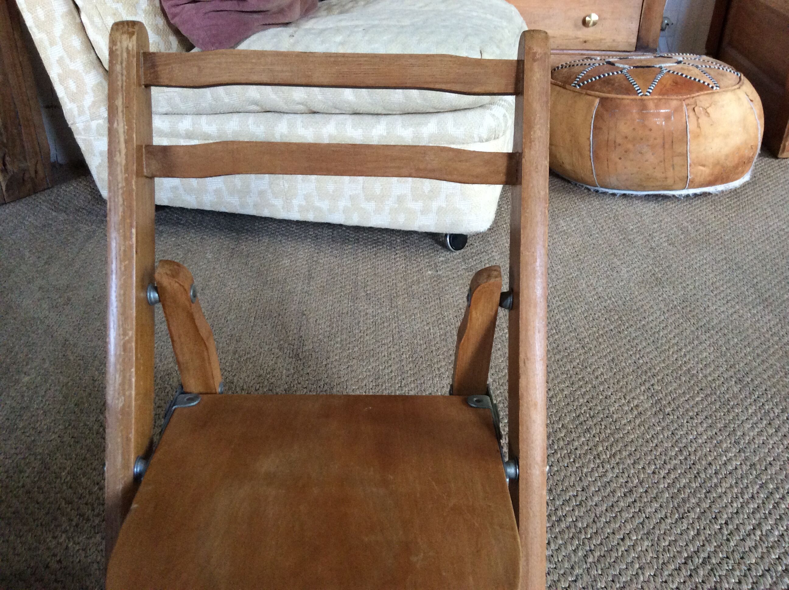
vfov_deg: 44.1
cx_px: 394
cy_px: 295
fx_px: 728
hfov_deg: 56.9
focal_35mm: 32
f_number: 2.4
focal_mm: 3.3
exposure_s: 1/25
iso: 160
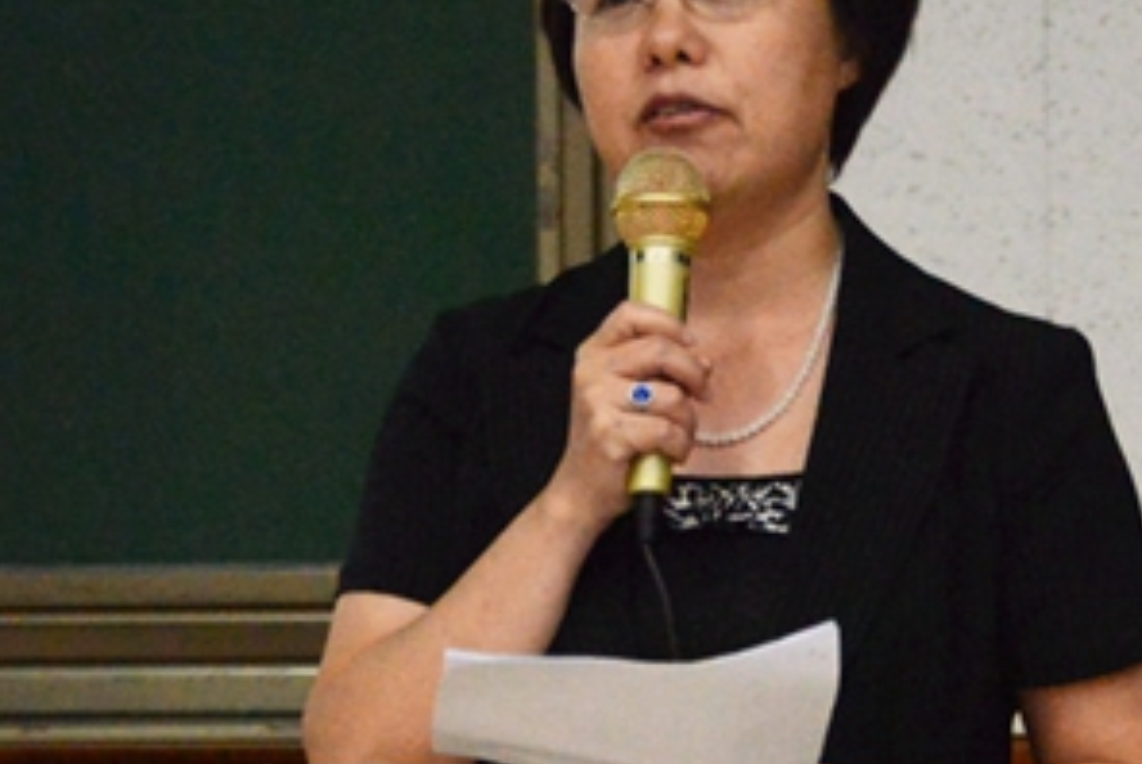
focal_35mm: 205
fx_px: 6509
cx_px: 691
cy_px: 309
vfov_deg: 6.7
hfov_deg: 10.0
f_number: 5.6
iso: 5000
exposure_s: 1/125
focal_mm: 135
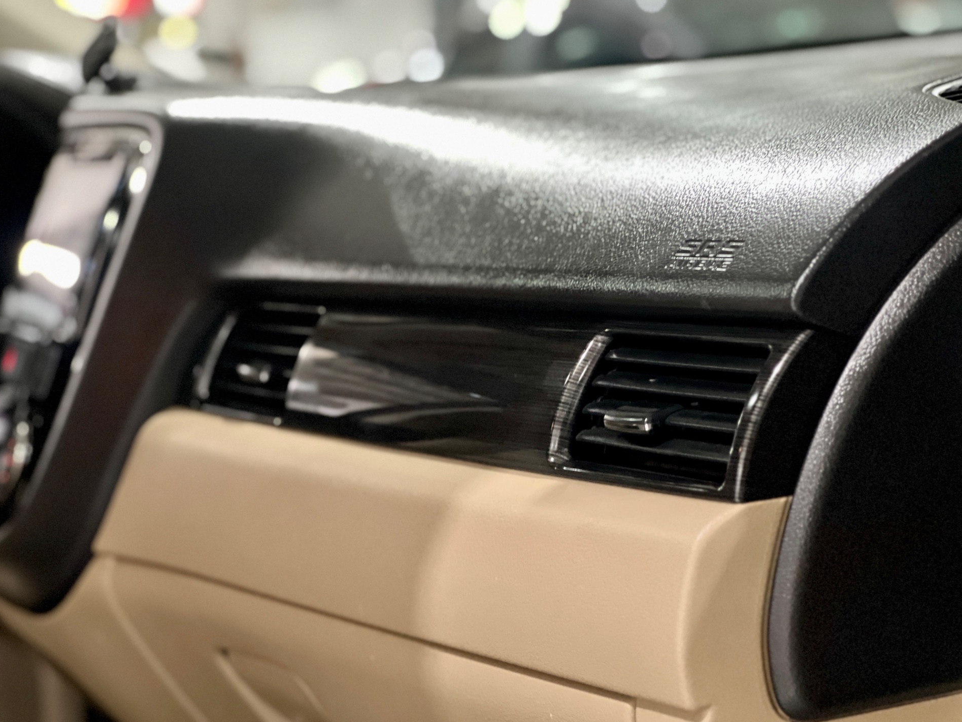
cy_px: 359
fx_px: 2168
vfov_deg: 18.9
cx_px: 483
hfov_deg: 25.0
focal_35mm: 78
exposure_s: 1/15
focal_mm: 9
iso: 500
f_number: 2.8
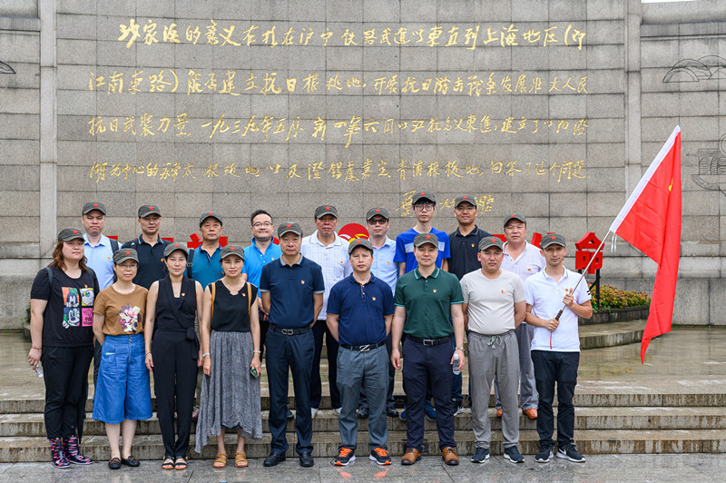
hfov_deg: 39.6
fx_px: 1007
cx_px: 363
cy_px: 242
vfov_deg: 26.9
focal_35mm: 50
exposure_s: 1/125
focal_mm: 50
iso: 100
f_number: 5.6
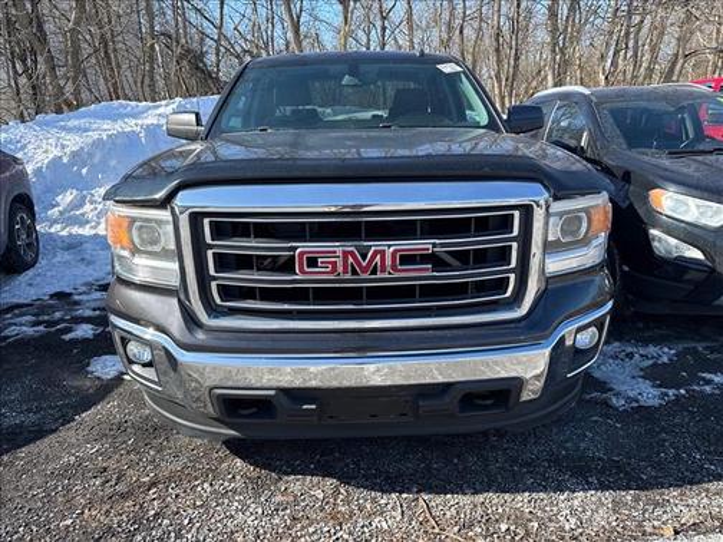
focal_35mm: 24
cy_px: 271
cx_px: 362
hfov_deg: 71.6
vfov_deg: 56.8
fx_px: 501
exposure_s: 1/1901
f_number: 1.78
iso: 100
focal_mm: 6.76
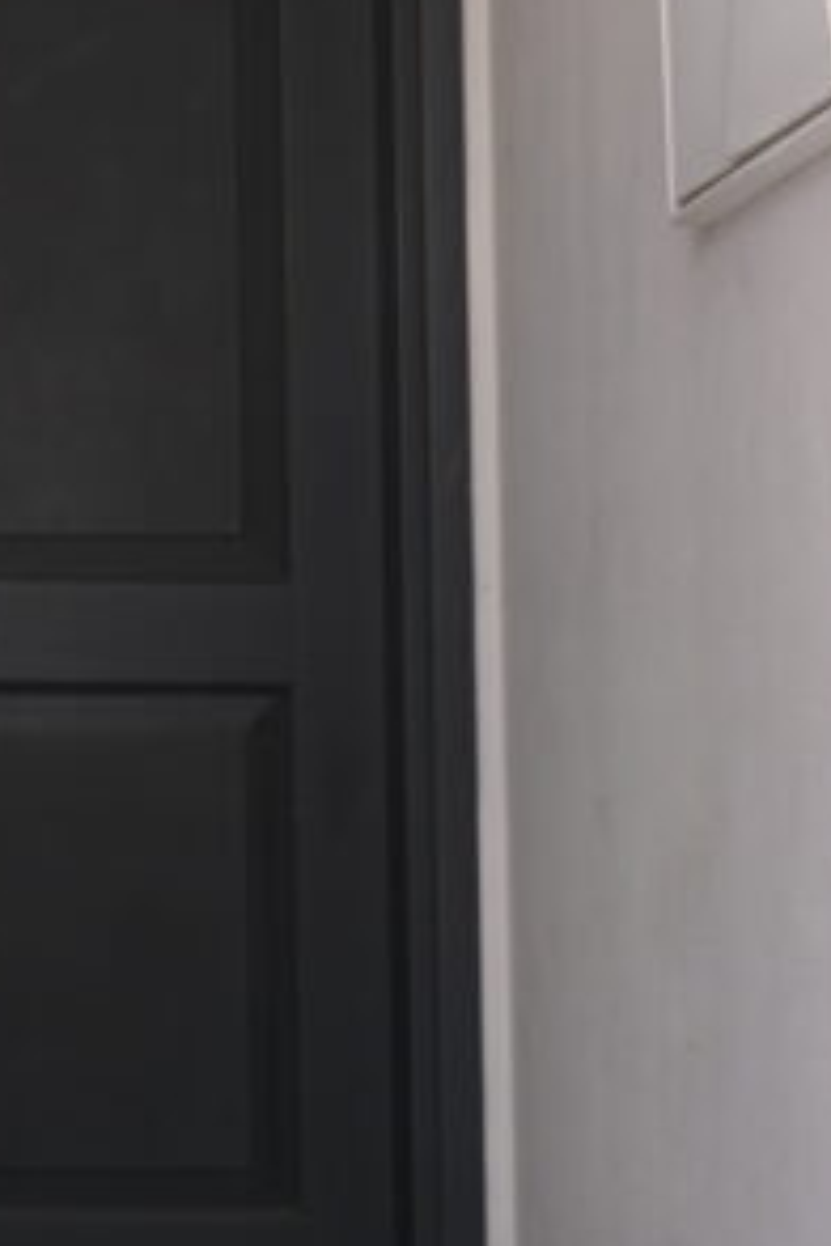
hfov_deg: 8.8
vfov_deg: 13.1
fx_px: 5297
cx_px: -416
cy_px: -153
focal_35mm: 153
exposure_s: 1/320
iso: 200
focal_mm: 50
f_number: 3.5
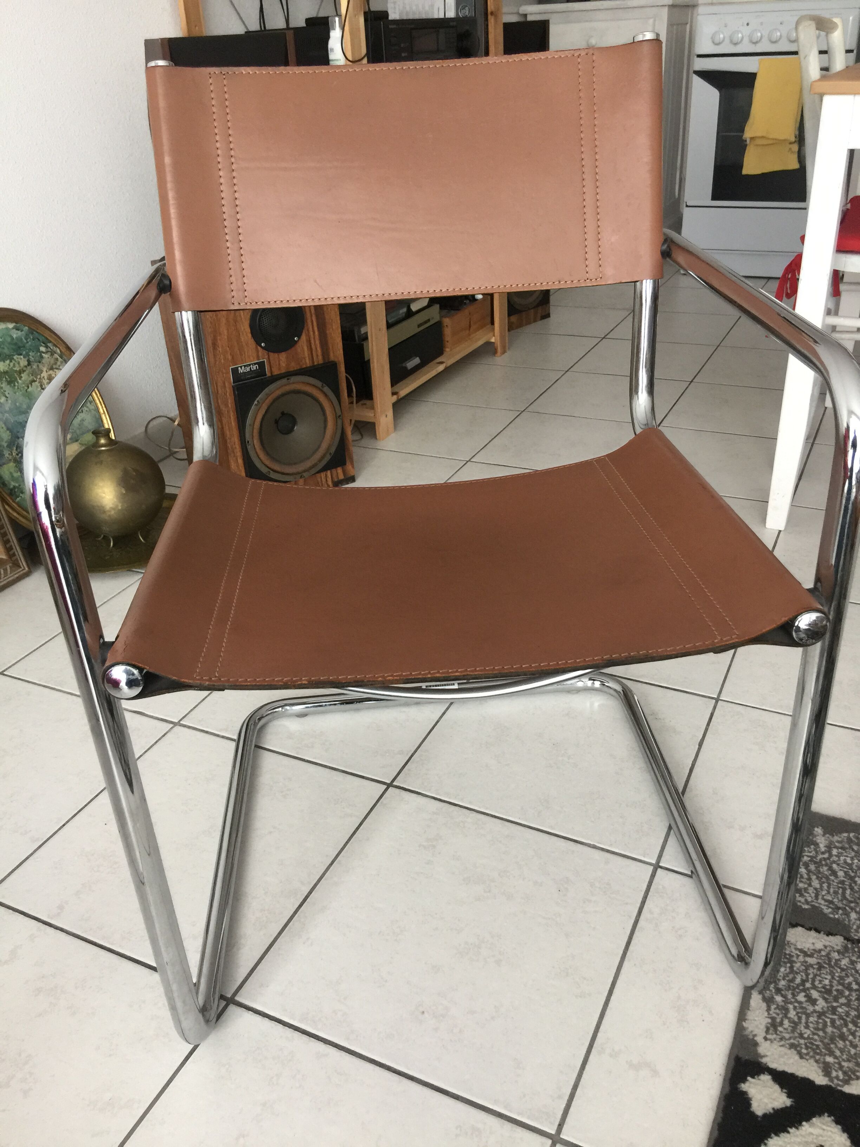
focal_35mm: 29
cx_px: 430
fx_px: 961
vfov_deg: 61.7
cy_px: 574
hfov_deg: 48.2
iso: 80
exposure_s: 1/33
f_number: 2.2
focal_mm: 4.15
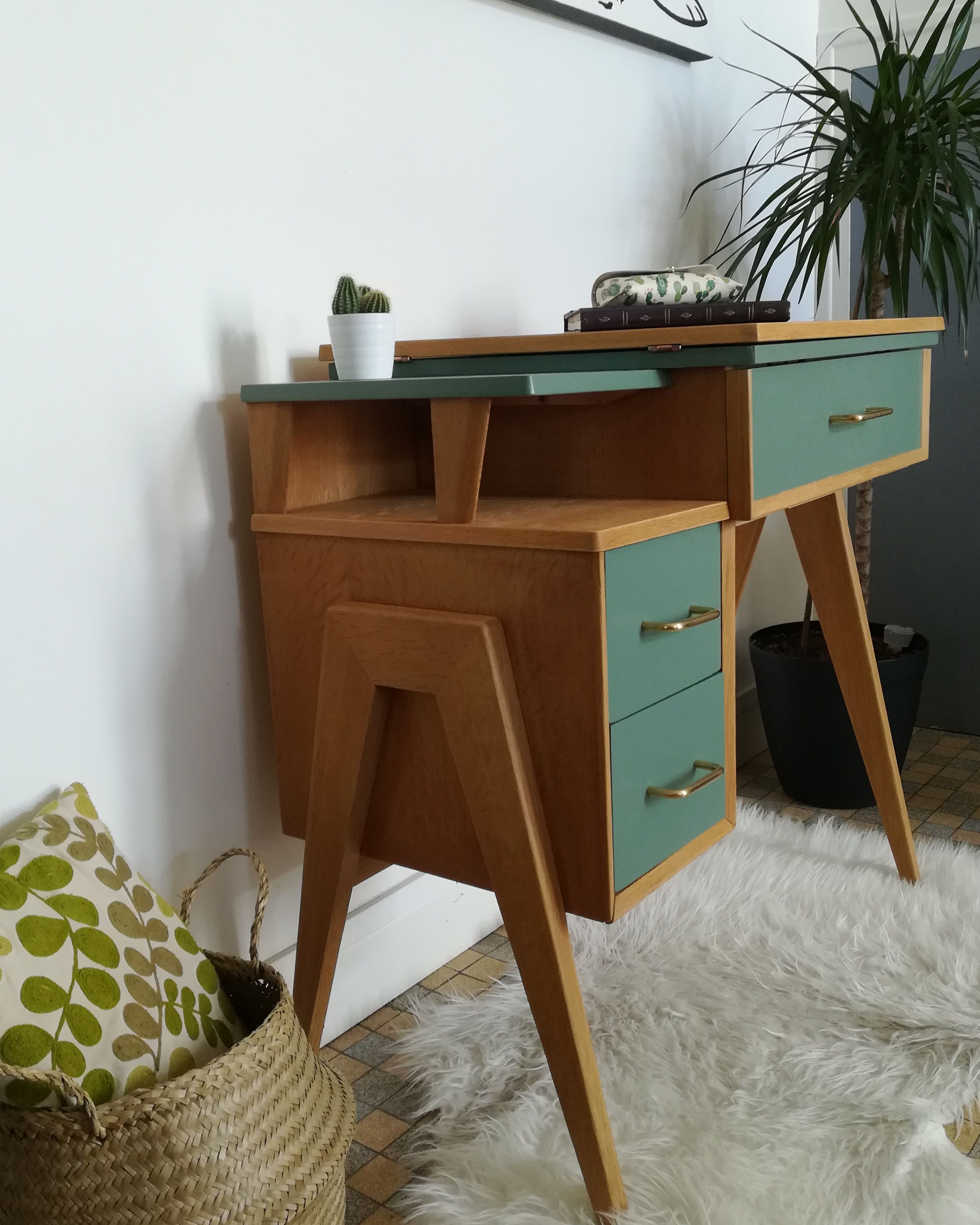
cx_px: 502
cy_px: 583
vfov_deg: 55.6
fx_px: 1160
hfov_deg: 45.8
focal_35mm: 32
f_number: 2.2
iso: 160
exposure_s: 1/33.3
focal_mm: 3.83
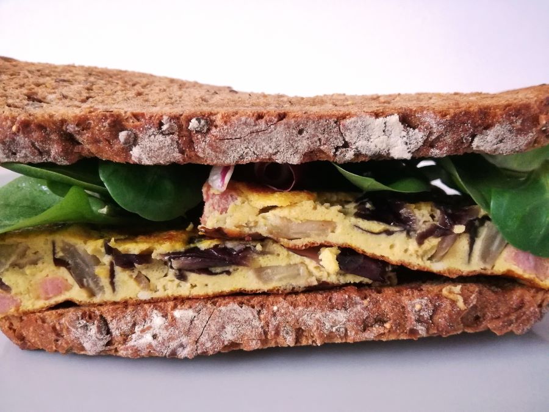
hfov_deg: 65.3
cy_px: 206
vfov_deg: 51.4
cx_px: 274
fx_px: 428
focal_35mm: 27
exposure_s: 1/20
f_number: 2
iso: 500
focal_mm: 3.79
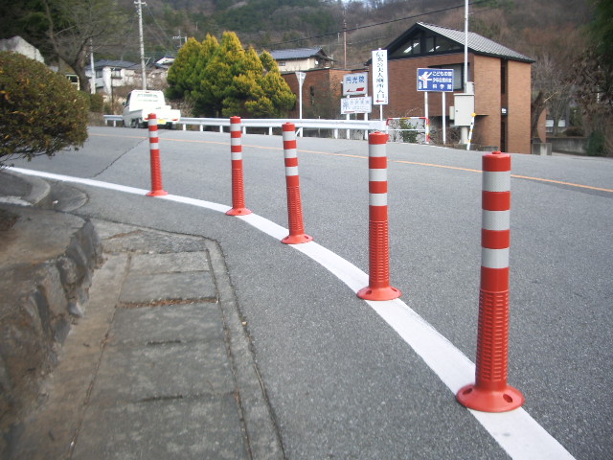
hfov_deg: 52.6
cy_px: 230
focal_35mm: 35
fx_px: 620
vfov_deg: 40.7
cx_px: 306
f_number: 2.6
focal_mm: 5.8
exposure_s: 1/125
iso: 50
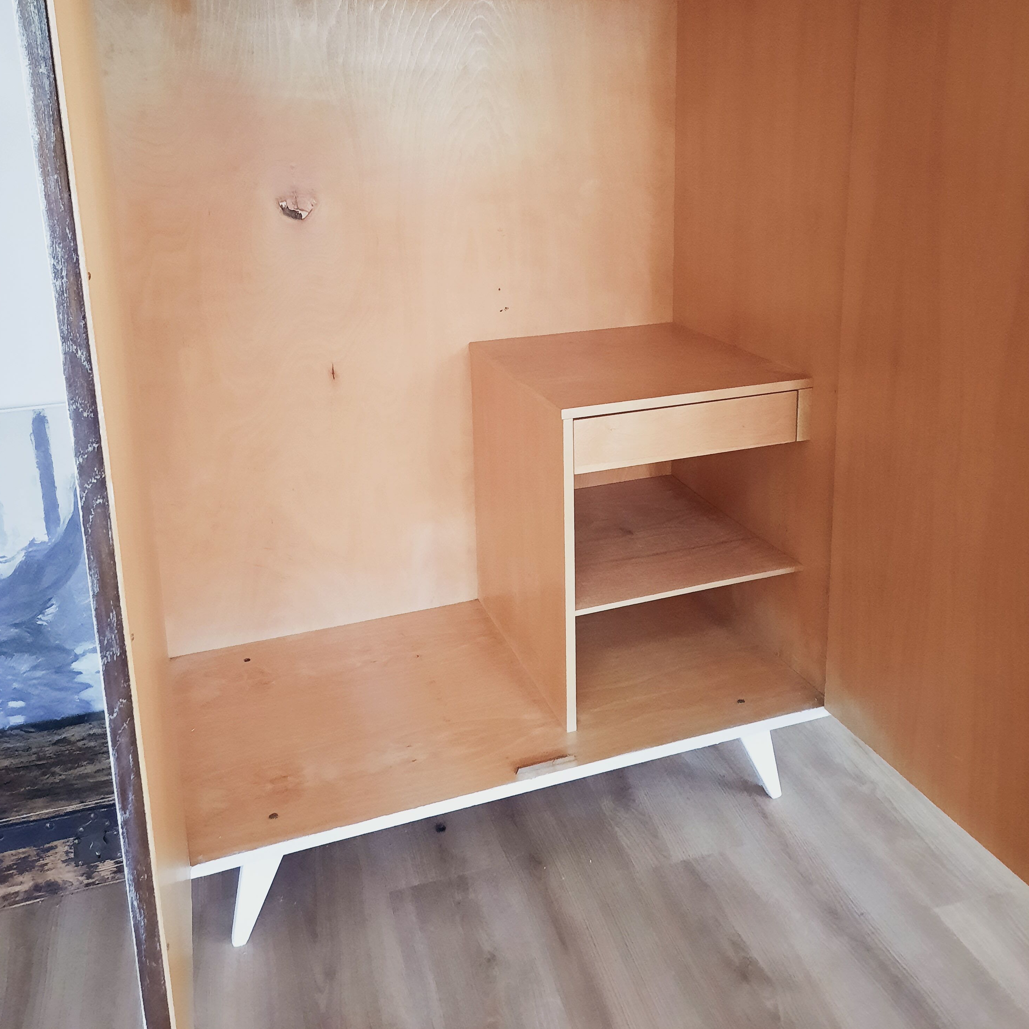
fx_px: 1009
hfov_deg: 54.0
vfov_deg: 52.9
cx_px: 514
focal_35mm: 30
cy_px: 334
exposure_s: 1/25
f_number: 2
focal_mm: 4.6
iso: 1250
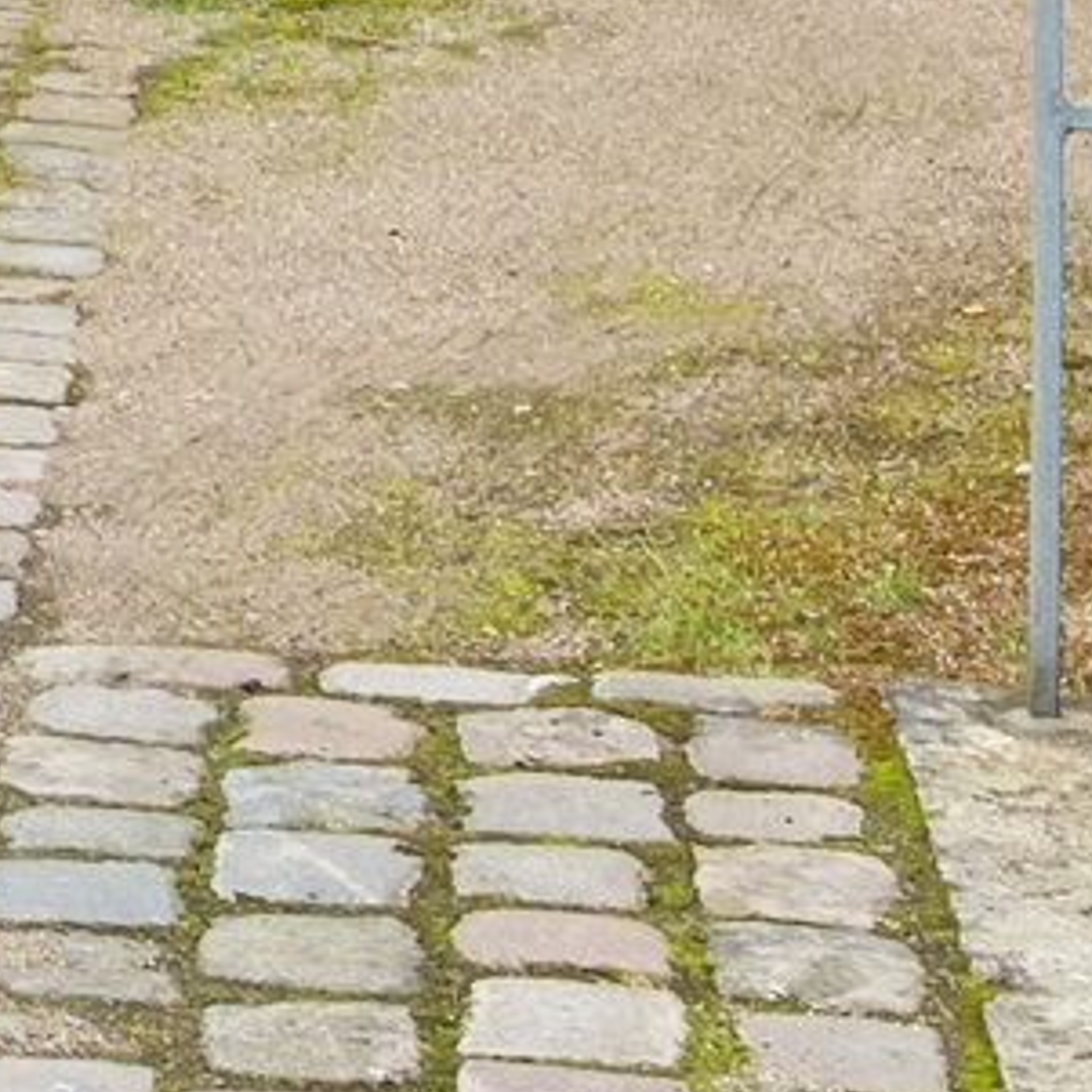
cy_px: -1350
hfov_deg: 7.6
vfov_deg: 8.2
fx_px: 7111
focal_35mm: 199
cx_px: -2325
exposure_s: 1/160
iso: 320
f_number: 6.3
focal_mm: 23.5
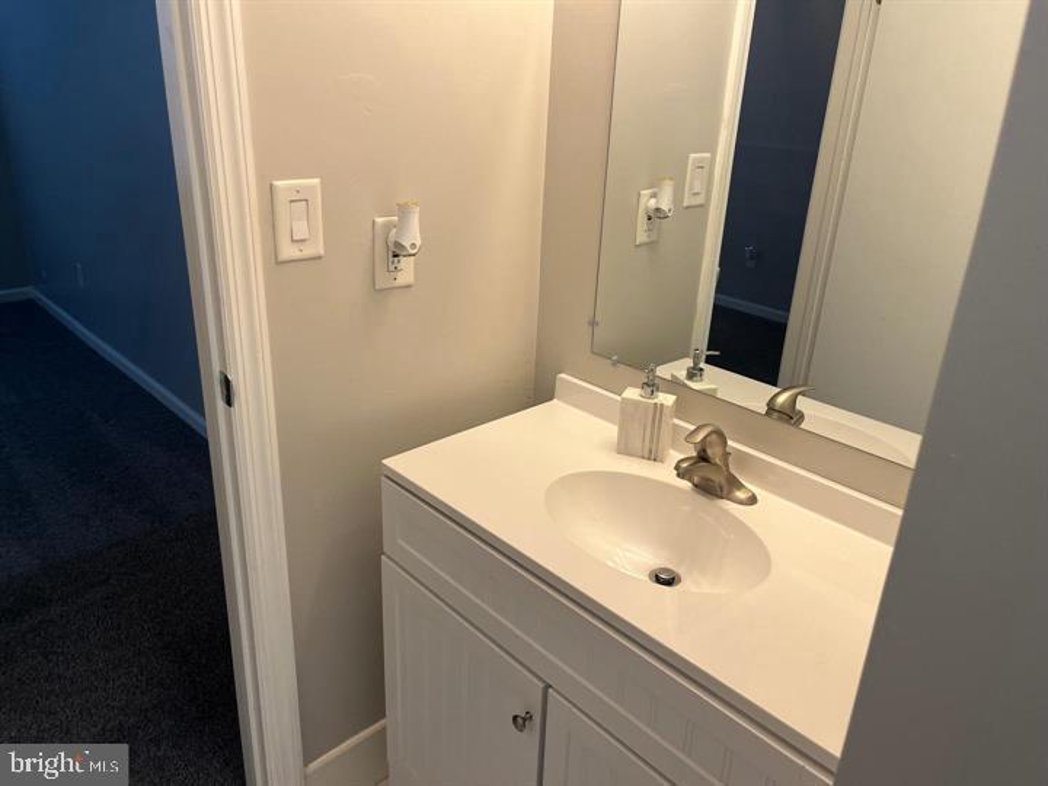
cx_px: 524
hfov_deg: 67.3
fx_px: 787
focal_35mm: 26
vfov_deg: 53.1
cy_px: 393
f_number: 1.6
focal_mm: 5.1
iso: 80
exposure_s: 1/60
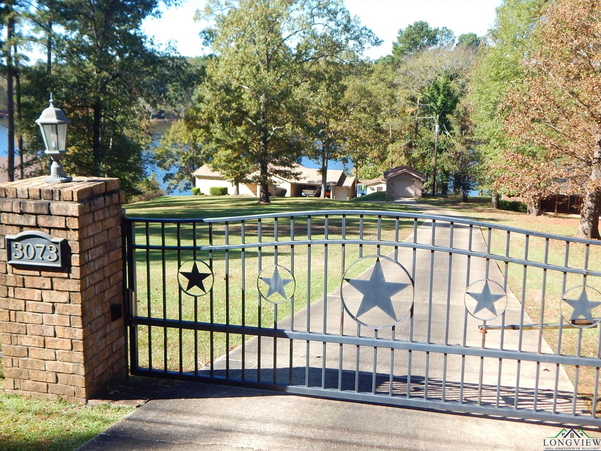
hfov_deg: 43.9
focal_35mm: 43
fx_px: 747
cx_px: 300
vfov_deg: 33.6
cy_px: 226
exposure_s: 1/400
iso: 125
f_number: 3.6
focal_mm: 7.7
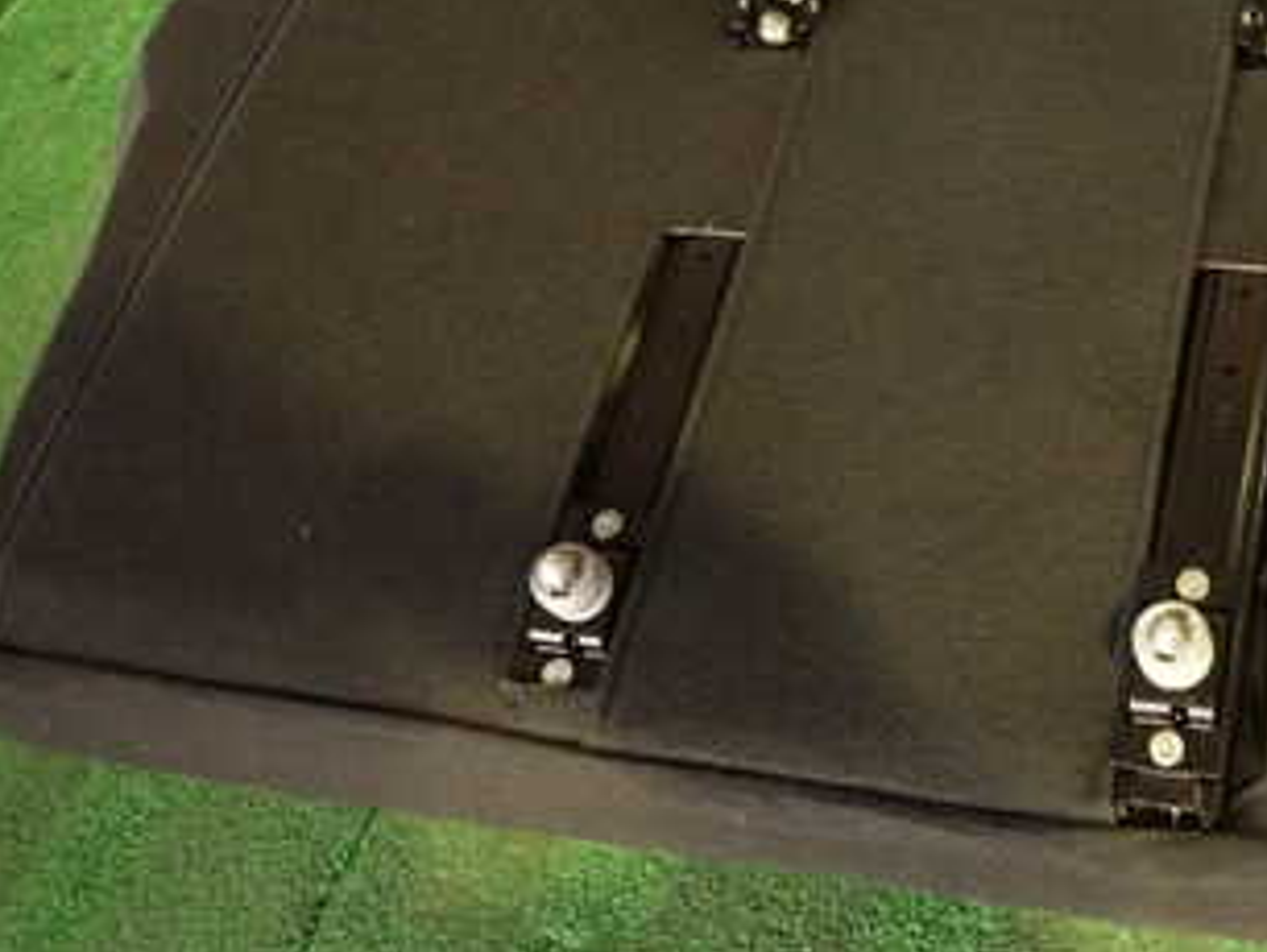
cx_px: 1093
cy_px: 315
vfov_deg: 29.5
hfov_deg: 36.9
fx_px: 1795
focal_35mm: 49
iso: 640
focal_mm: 4.5
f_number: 2
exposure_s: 1/30
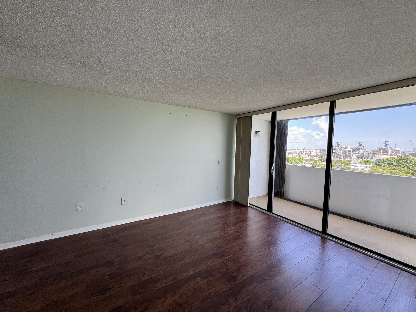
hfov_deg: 102.1
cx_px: 208
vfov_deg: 85.7
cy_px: 156
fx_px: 168
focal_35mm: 14
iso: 50
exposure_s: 1/99
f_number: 2.2
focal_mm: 2.22
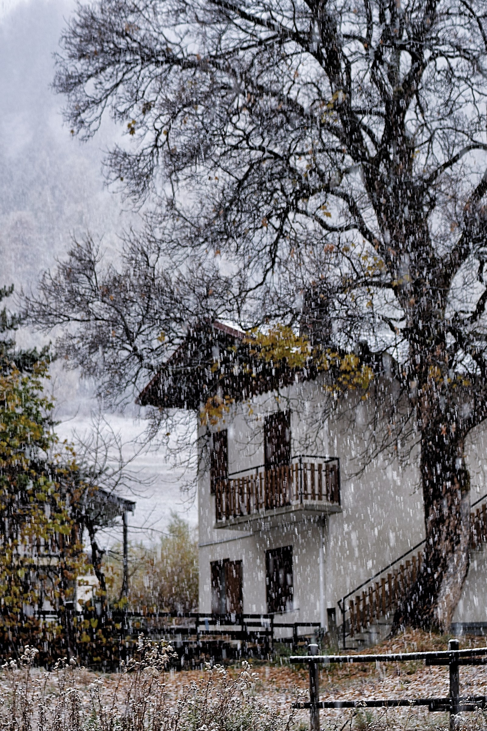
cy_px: 366
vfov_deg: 19.5
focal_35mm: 105
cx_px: 244
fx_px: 2130
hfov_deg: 13.0
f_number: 4
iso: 100
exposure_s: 1/60
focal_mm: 70
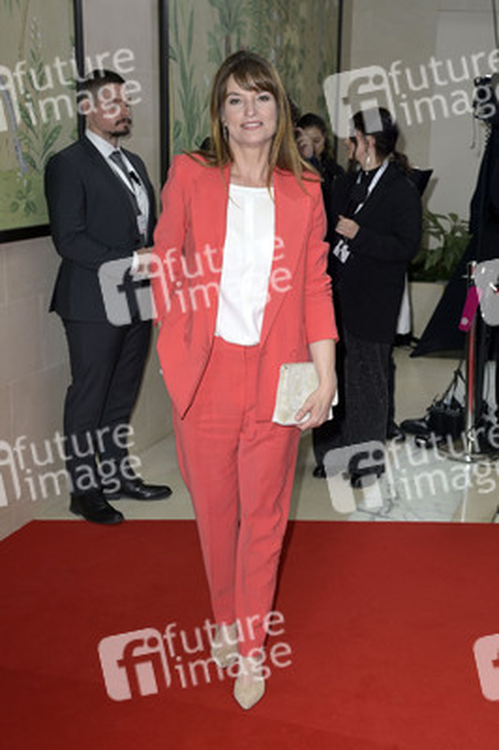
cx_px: 250
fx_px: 1041
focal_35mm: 50
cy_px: 375
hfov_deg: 26.9
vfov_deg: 39.6
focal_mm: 50
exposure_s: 1/200
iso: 640
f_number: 5.6
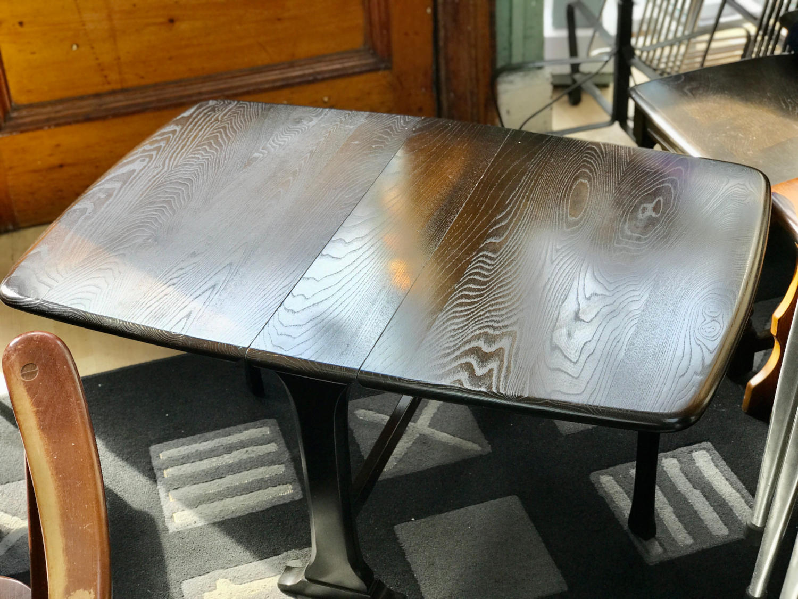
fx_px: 1314
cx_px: 399
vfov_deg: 25.7
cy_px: 300
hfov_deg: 33.8
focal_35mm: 57
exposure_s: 1/100
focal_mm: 6.6
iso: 20
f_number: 2.8
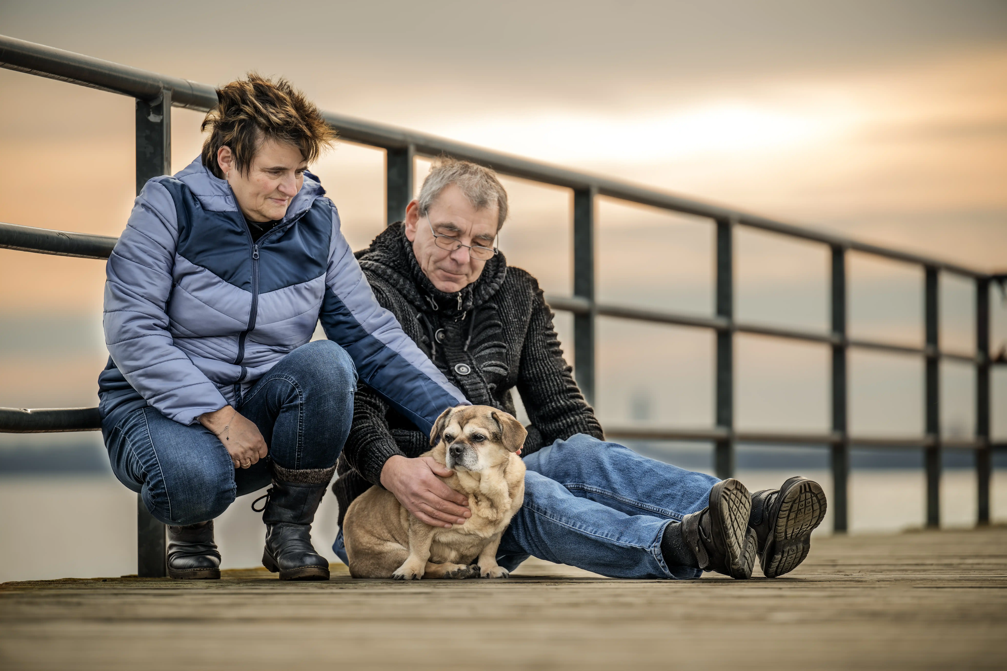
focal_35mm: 200
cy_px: 336
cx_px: 504
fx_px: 5594
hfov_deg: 10.3
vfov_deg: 6.9
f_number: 3.5
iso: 64
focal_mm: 200
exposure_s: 1/320
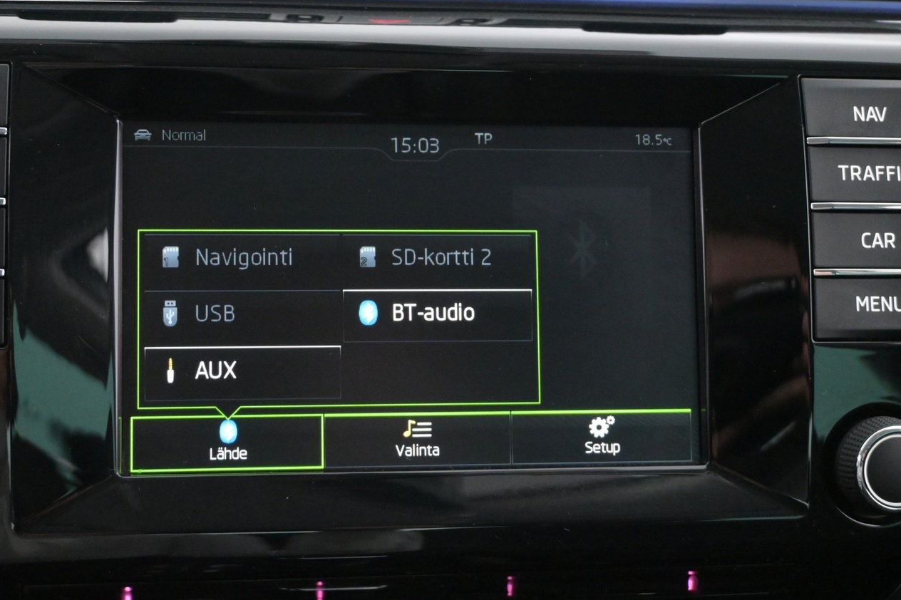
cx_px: 396
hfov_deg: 39.5
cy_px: 286
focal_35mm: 50
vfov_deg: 27.0
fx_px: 1251
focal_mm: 26
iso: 5000
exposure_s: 1/40
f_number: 4.5
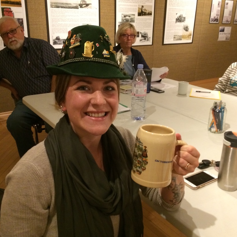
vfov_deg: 47.2
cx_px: 120
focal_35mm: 35
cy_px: 118
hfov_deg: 47.2
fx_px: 271
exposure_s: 1/20
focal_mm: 4.15
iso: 320
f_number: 2.2
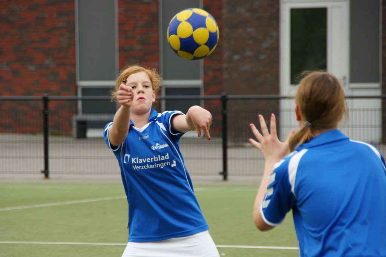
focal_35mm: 240
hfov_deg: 8.6
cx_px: 193
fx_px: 2572
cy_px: 128
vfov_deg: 5.7
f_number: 6.3
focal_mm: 160
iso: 100
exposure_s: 1/320
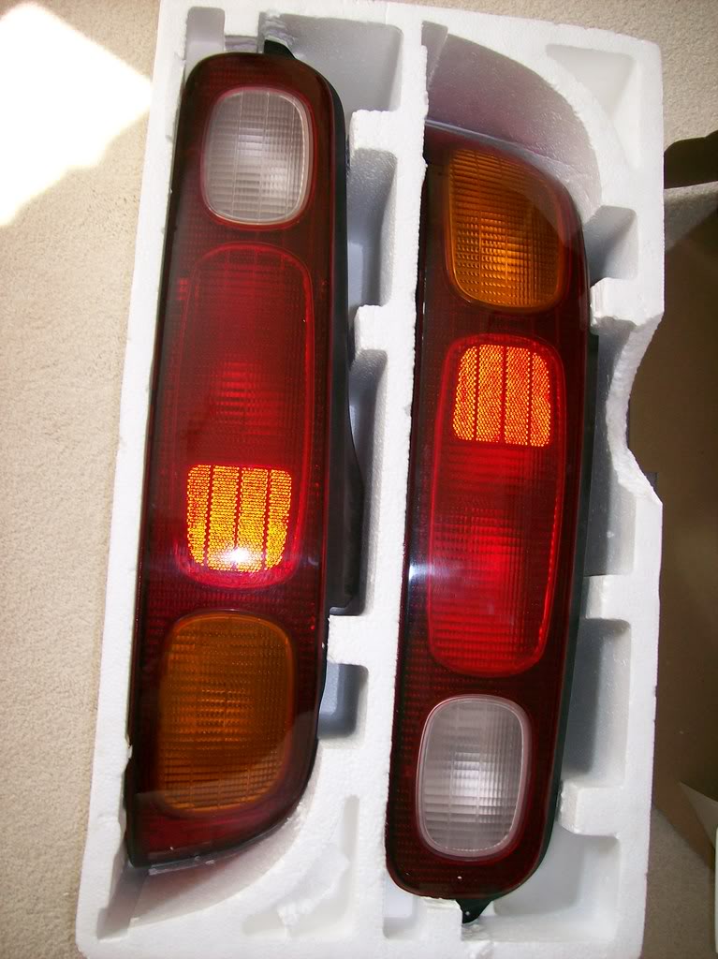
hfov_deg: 39.6
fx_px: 996
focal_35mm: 36
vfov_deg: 51.4
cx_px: 359
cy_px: 480
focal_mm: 6
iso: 80
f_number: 2.7
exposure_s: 1/64
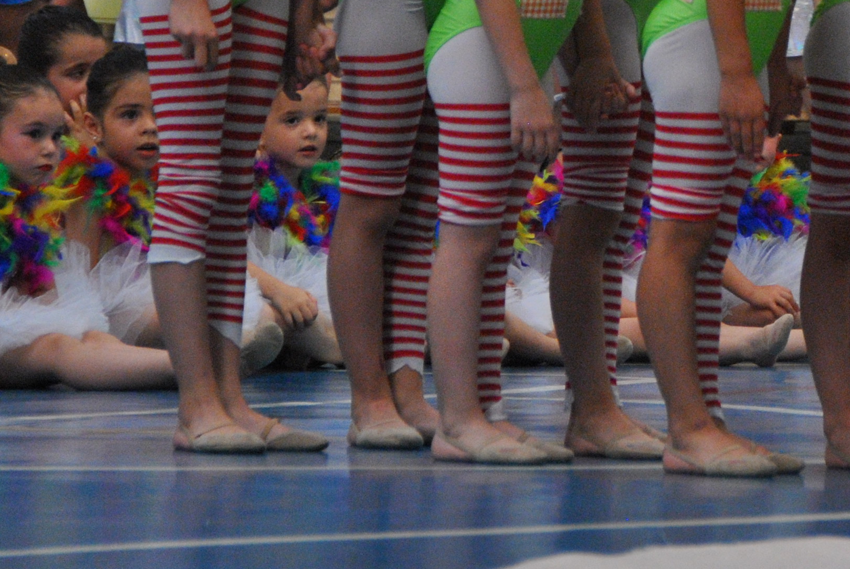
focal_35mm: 366
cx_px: 764
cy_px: -82
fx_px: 8653
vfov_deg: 3.8
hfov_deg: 5.6
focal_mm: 102
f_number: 5.6
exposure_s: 1/200
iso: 800
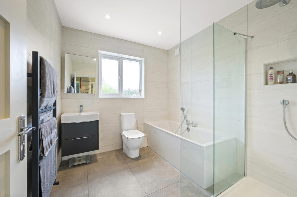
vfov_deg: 81.1
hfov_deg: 104.3
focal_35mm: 14
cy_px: 98
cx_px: 148
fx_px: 115
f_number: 16
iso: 200
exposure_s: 1/2.5
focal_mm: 14
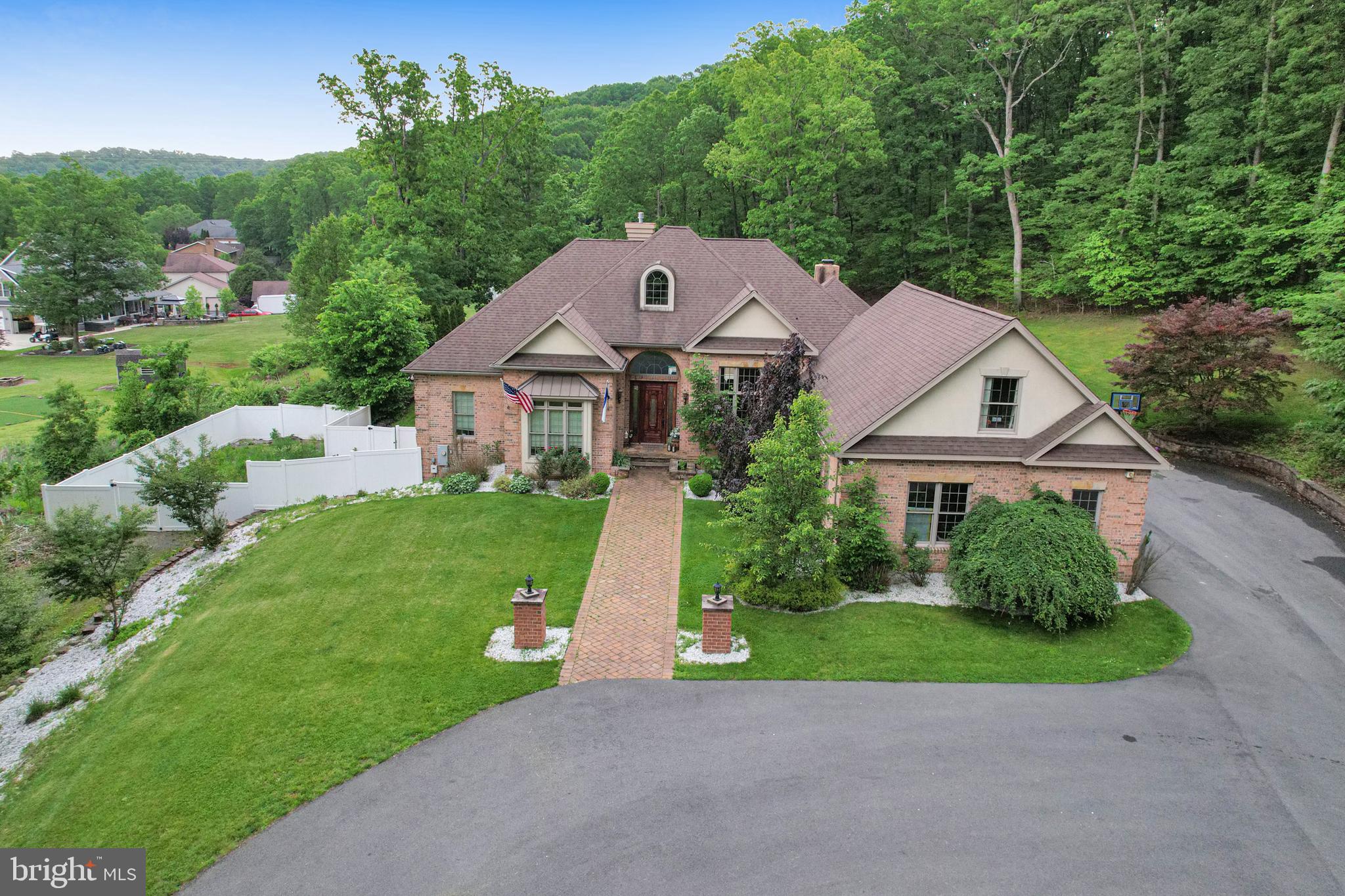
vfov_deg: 57.2
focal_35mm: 22
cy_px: 448
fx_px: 822
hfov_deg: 78.6
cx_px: 672
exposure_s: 1/12.5
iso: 590
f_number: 2.8
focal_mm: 8.38
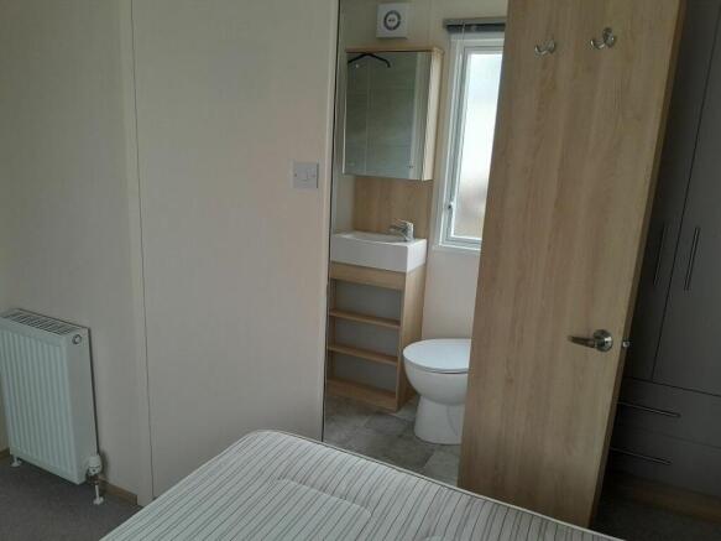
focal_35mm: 26
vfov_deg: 53.0
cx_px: 360
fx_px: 541
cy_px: 270
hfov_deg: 67.3
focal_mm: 3.98
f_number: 1.8
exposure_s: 1/60
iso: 64
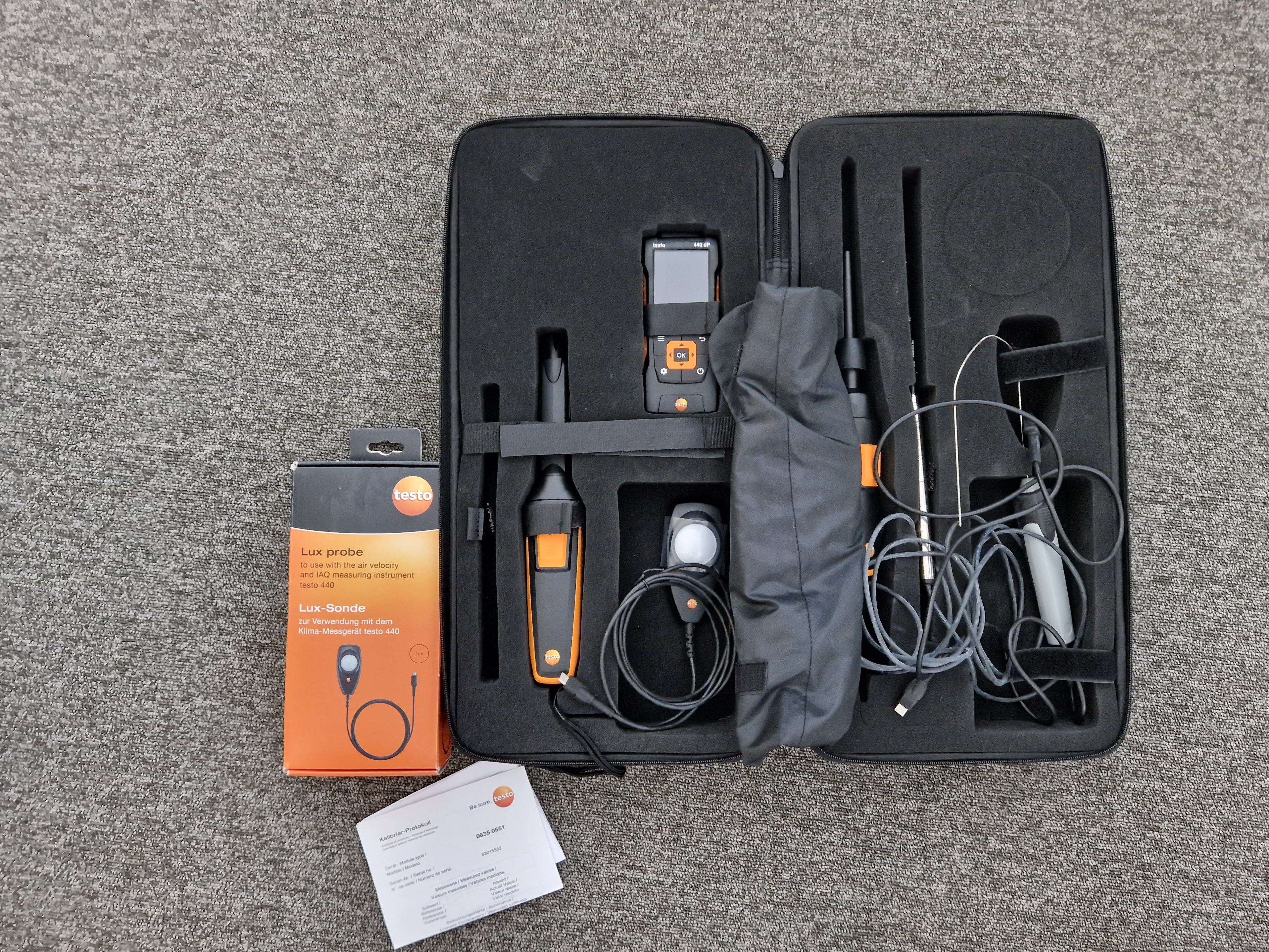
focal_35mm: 24
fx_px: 880
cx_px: 629
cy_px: 496
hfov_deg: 71.6
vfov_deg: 56.8
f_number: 1.8
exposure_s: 1/25
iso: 500
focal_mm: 5.4
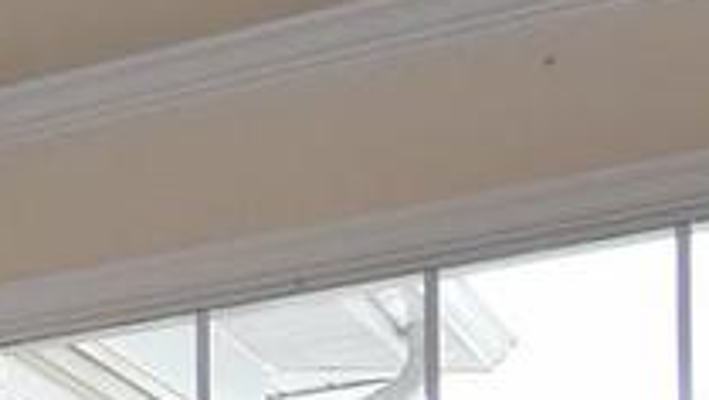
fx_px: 2446
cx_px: -933
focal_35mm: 130
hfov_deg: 13.0
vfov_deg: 8.2
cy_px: 1125
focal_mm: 12
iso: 800
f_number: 8
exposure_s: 1/125
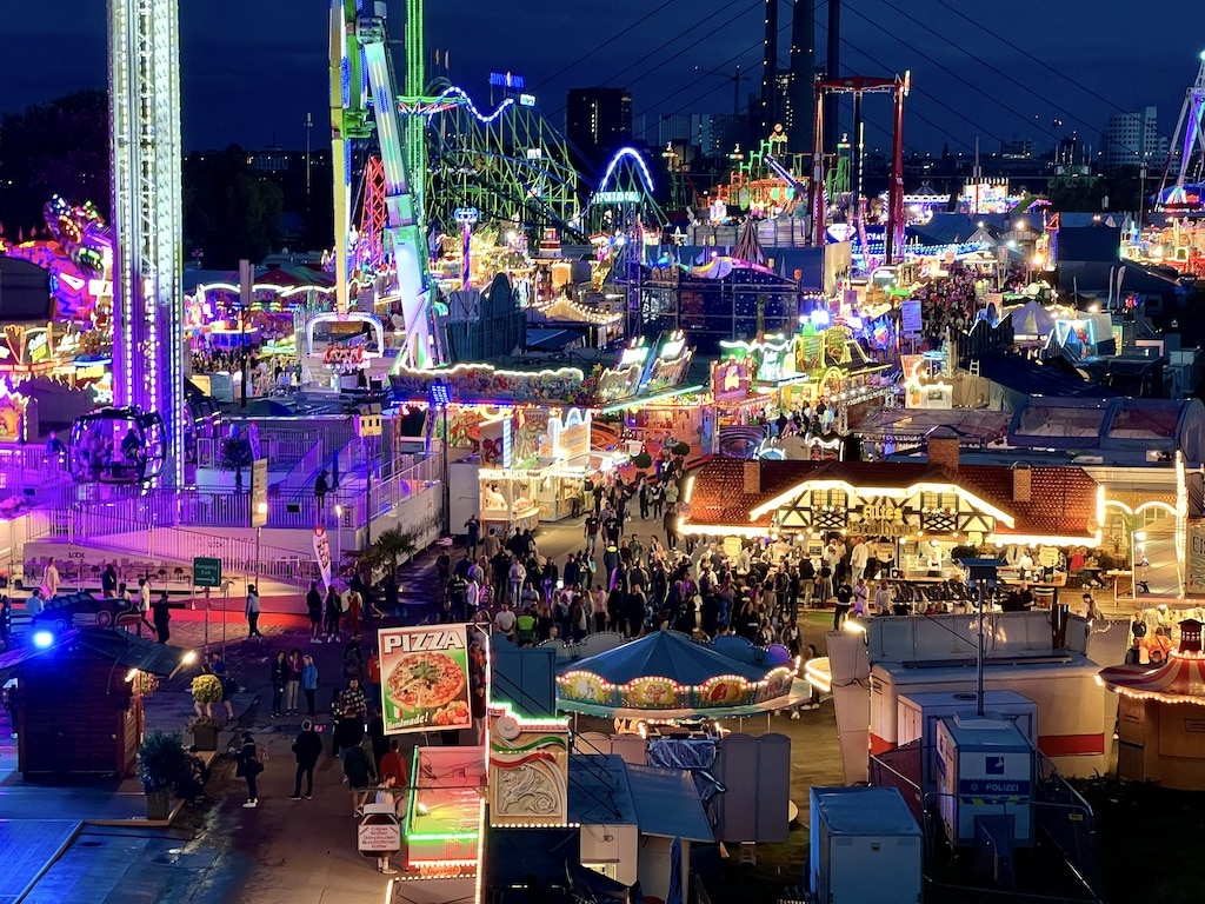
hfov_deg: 25.3
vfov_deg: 19.1
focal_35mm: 77
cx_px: 602
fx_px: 2680
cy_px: 452
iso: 250
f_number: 2.8
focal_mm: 9
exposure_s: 1/50
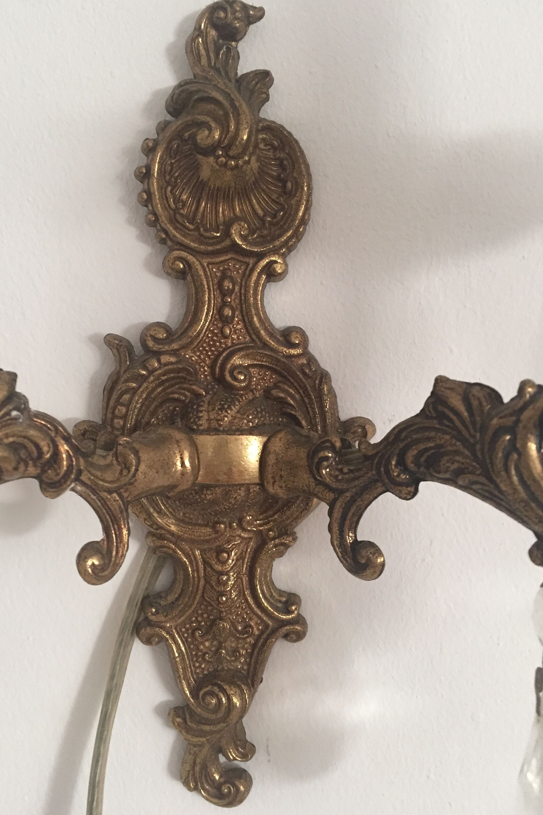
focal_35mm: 31
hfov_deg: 42.3
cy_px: 408
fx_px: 701
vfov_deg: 60.3
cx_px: 247
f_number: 2.2
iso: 200
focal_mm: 4.15
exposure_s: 1/33
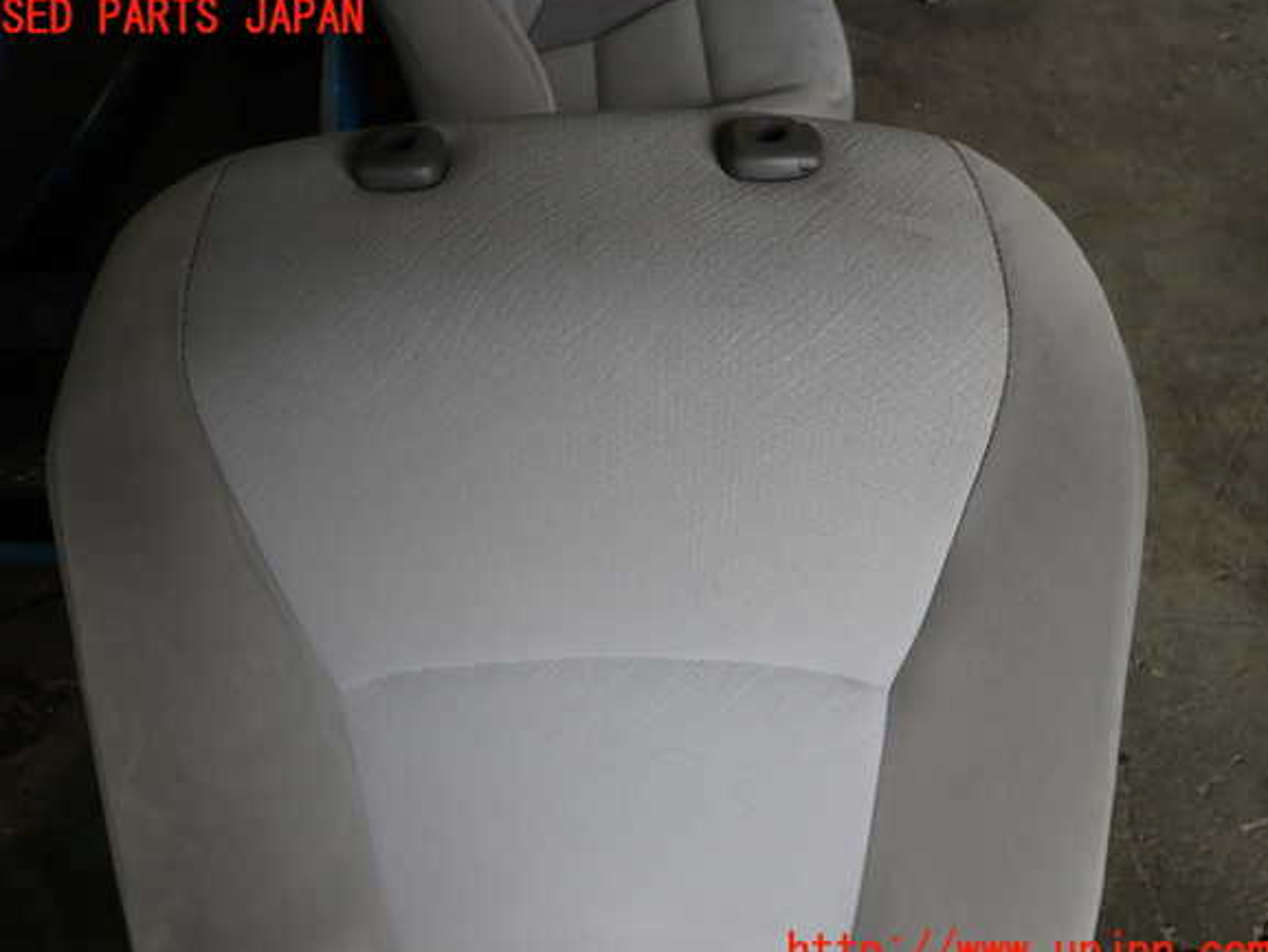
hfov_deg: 67.3
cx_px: 624
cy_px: 486
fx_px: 953
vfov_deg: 53.1
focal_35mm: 26
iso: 100
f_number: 2
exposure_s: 1/80
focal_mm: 4.5
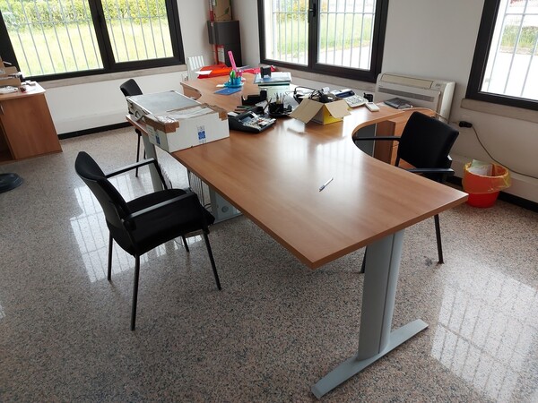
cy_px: 202
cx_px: 269
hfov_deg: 71.6
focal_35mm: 24
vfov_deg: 56.8
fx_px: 373
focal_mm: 5.23
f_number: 1.8
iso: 80
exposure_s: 1/50
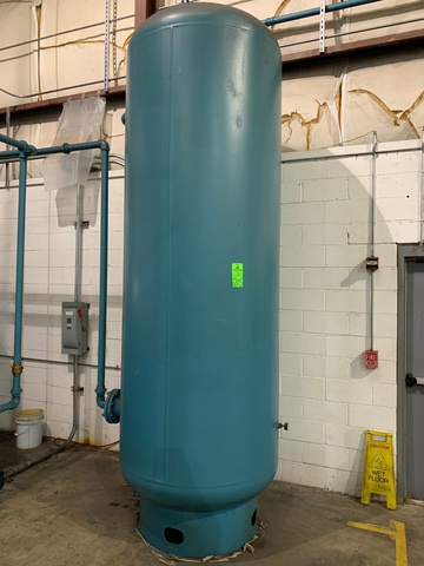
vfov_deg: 67.3
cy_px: 283
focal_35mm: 26
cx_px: 212
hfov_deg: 53.1
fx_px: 425
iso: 320
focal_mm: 4.25
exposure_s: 1/40
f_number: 1.8
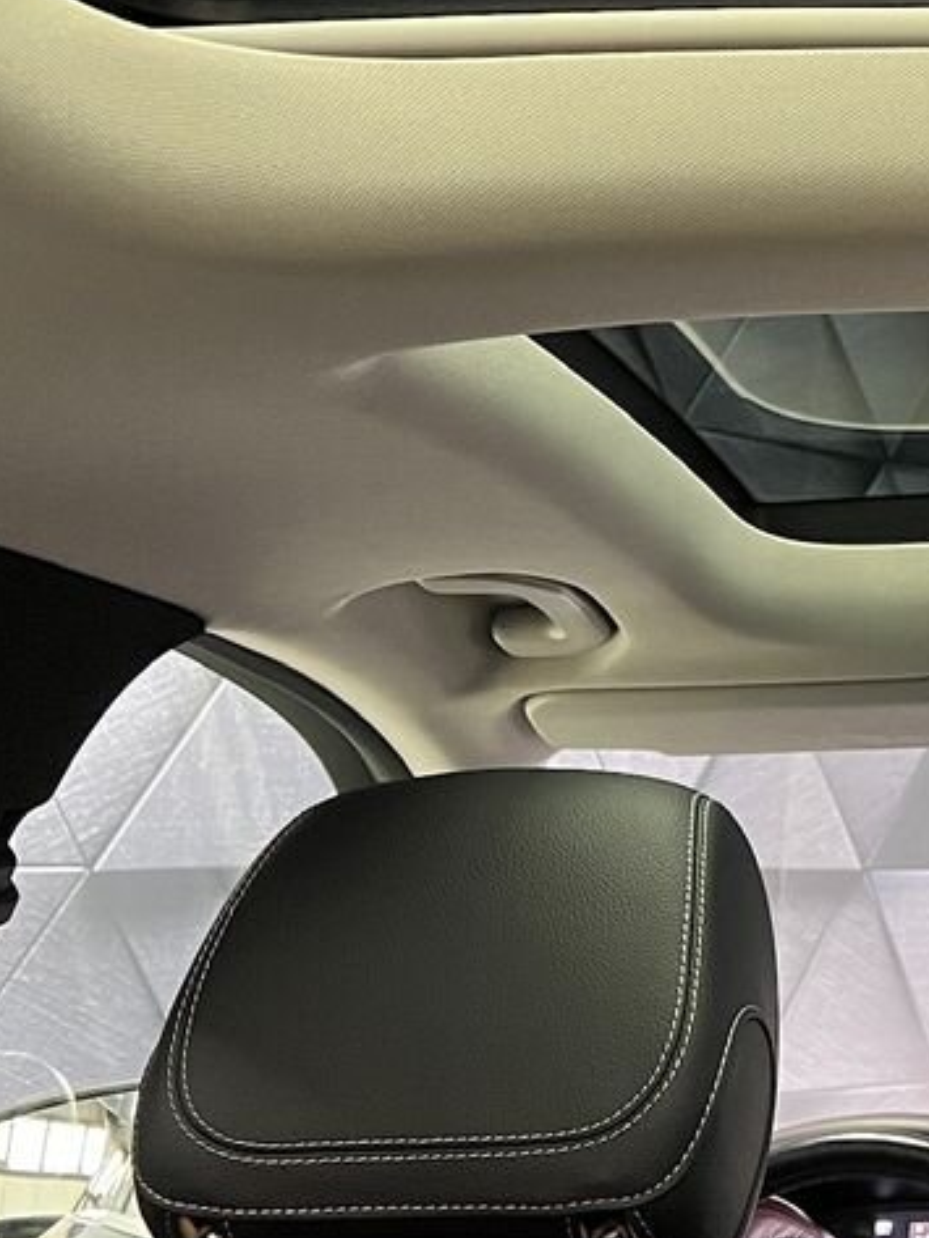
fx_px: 2361
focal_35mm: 66
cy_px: 403
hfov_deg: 19.5
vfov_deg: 29.2
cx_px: 1387
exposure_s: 1/25
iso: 640
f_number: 1.5
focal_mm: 5.7
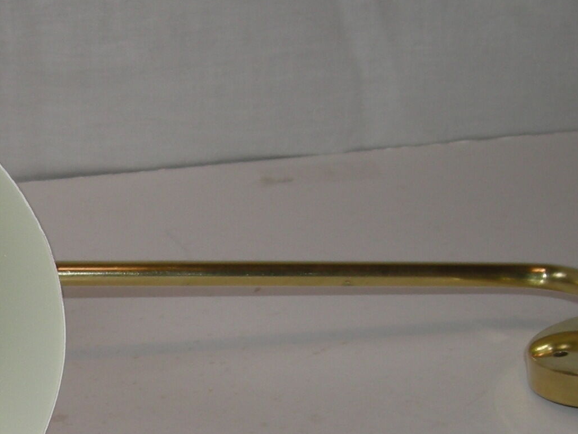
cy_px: 414
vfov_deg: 13.9
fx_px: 1753
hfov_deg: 17.9
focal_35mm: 105
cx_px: -100
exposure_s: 1/63.8
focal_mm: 5.7
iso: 50
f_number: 2.8
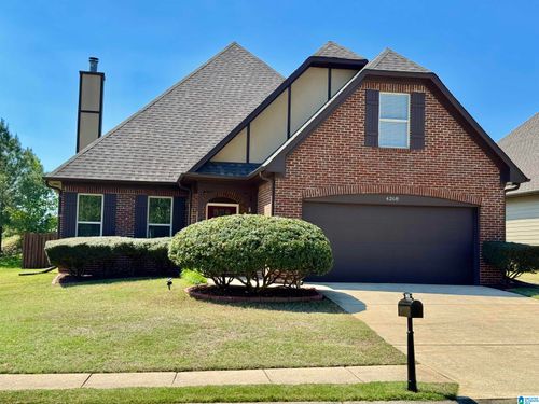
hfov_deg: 39.7
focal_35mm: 48
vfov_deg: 30.3
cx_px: 270
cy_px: 202
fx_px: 747
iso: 64
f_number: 1.78
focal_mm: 6.76
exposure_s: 1/2833
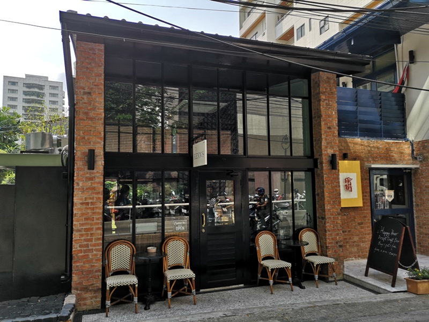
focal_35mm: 27
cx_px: 214
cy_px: 161
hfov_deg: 65.3
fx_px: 335
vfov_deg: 51.4
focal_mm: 3.95
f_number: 1.8
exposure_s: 1/978
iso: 50
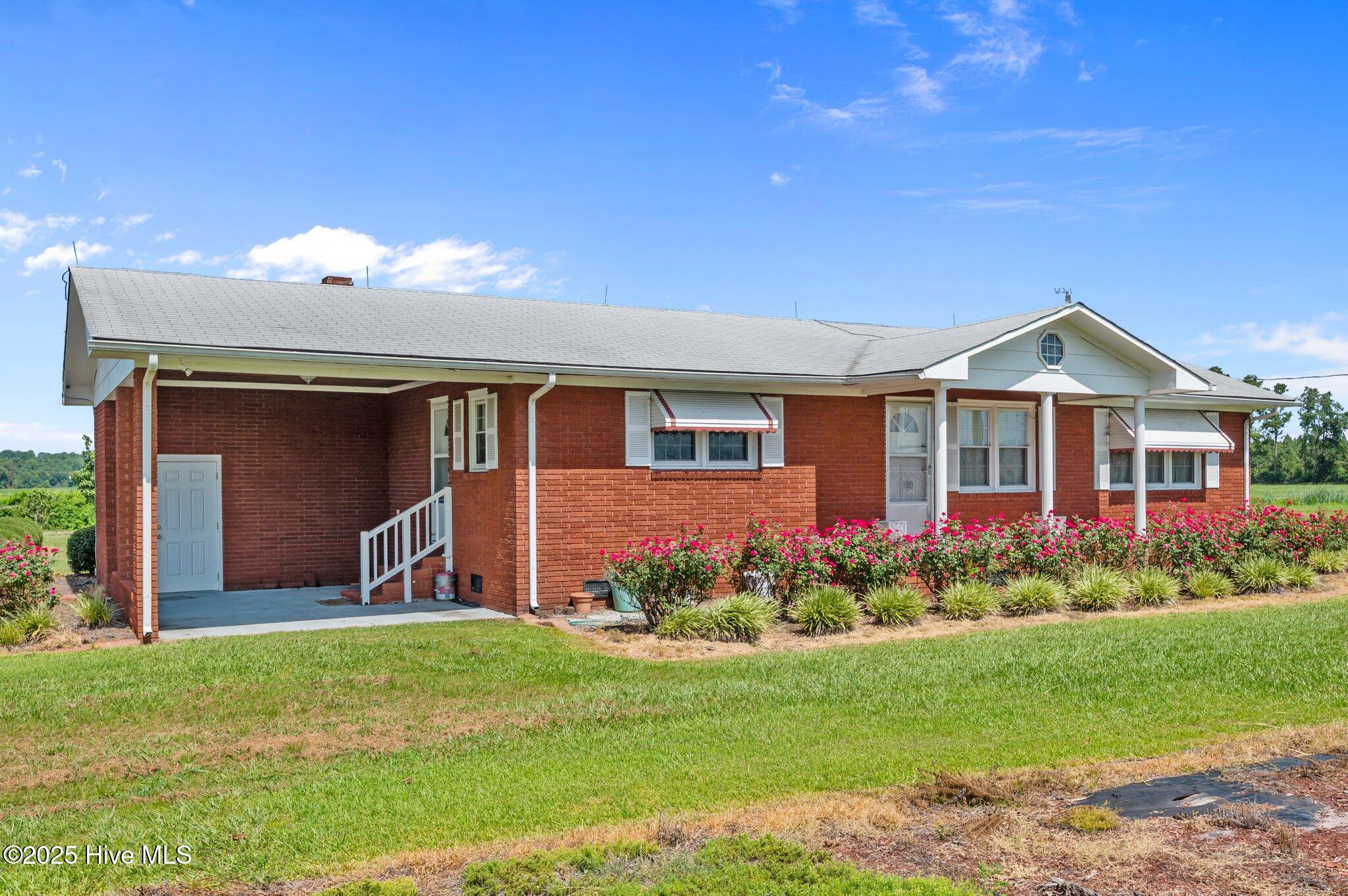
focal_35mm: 31
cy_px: 448
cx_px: 674
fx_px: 1160
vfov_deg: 42.3
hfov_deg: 60.3
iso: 250
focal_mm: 31
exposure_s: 1/640
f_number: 8
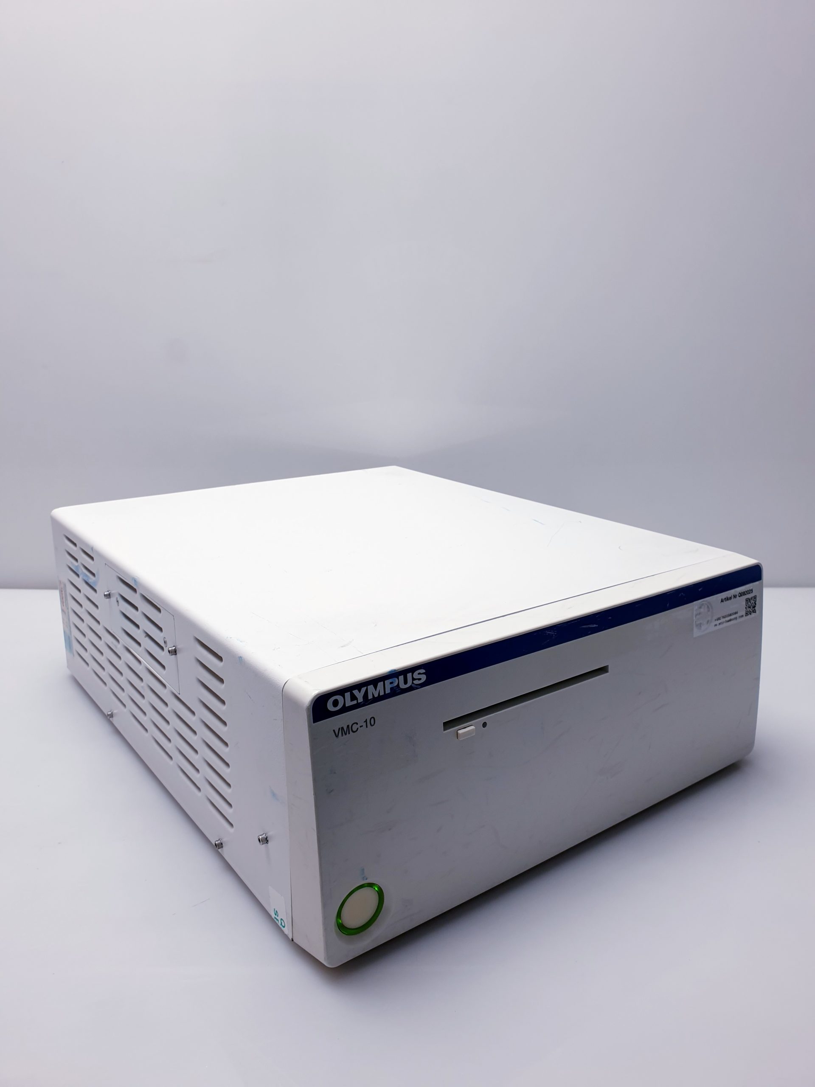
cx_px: 408
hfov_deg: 53.1
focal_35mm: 26
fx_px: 816
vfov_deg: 67.3
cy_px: 544
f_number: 2.4
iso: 50
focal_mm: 4.3
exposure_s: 1/107
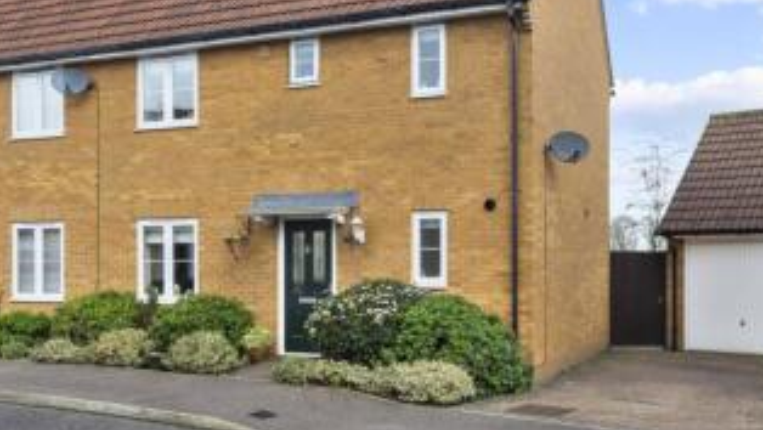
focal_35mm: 38
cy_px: 125
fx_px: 769
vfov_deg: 30.9
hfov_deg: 52.6
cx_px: 439
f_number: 8
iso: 320
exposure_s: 1/50
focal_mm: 24
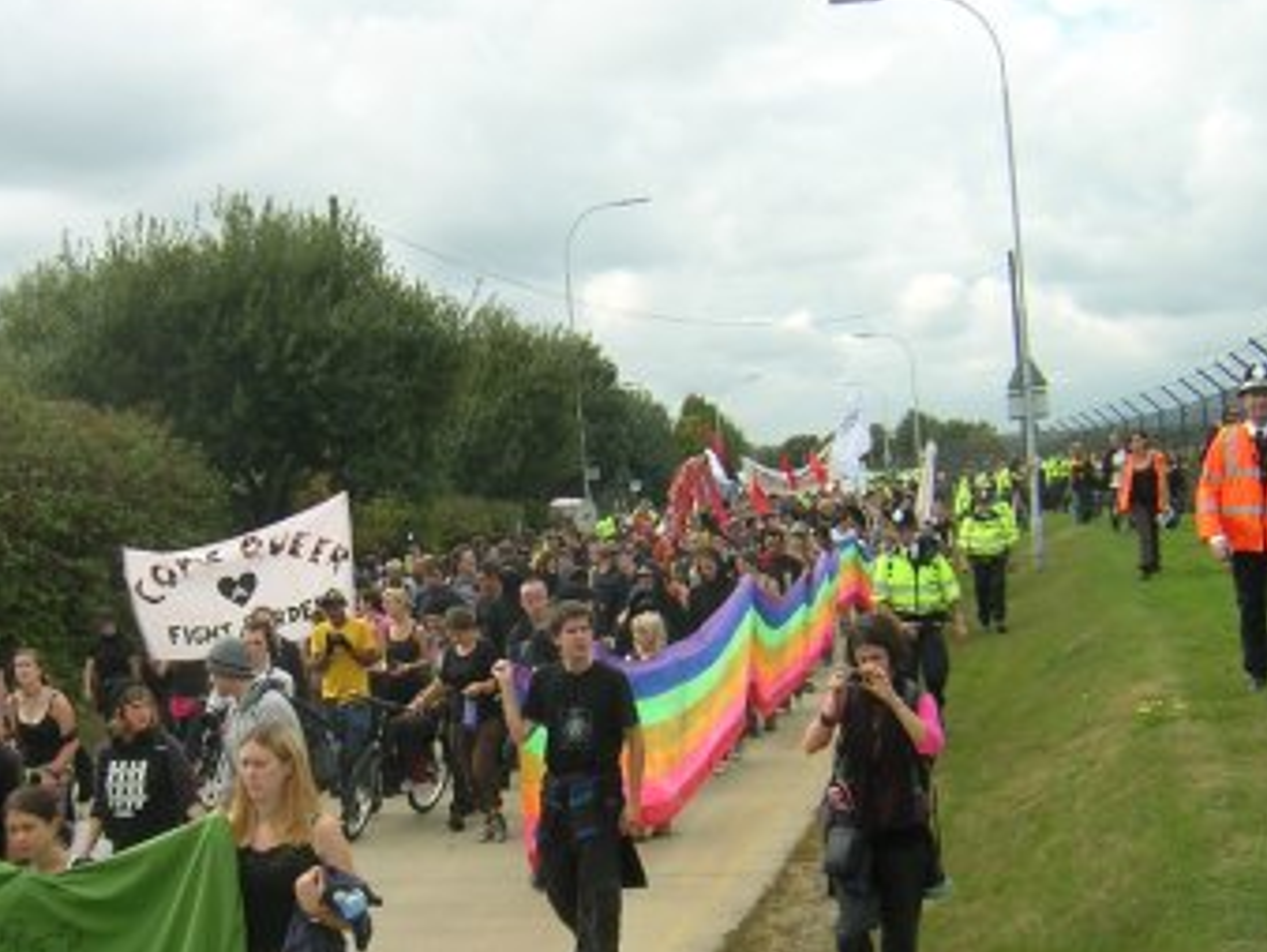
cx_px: 476
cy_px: 607
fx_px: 1758
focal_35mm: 48
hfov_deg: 39.4
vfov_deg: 30.2
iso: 100
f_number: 5.2
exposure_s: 1/199
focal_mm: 4.7
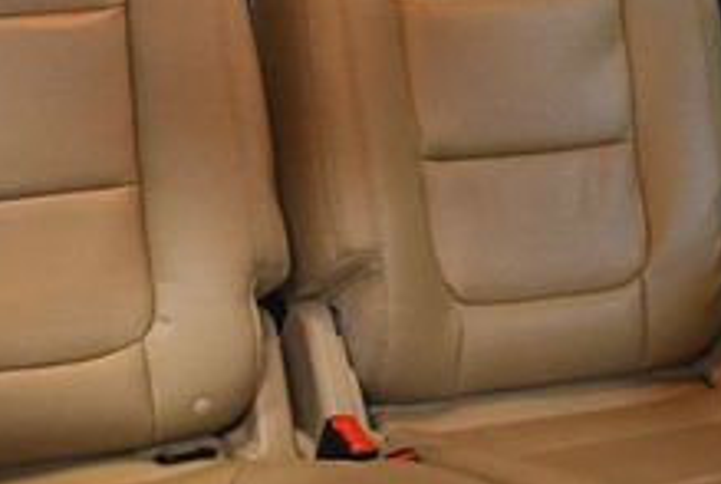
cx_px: 230
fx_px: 2107
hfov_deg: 19.3
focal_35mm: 105
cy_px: 145
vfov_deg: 13.1
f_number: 3.5
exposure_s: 1/60
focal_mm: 18
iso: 3600
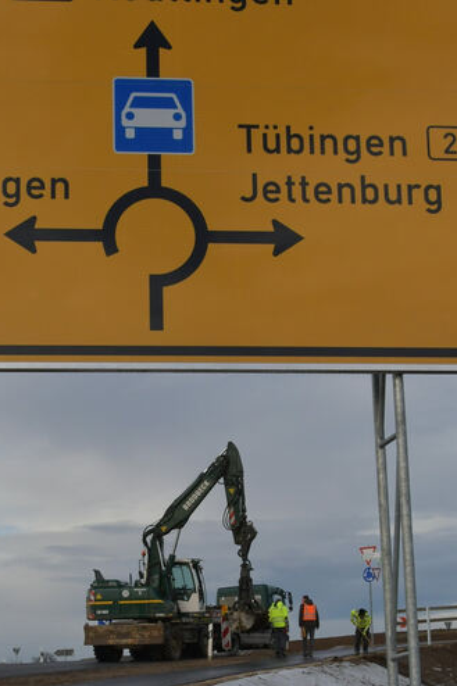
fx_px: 1296
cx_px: 176
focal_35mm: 68
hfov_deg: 20.0
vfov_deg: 29.5
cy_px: 455
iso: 800
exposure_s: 1/800
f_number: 14
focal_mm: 28
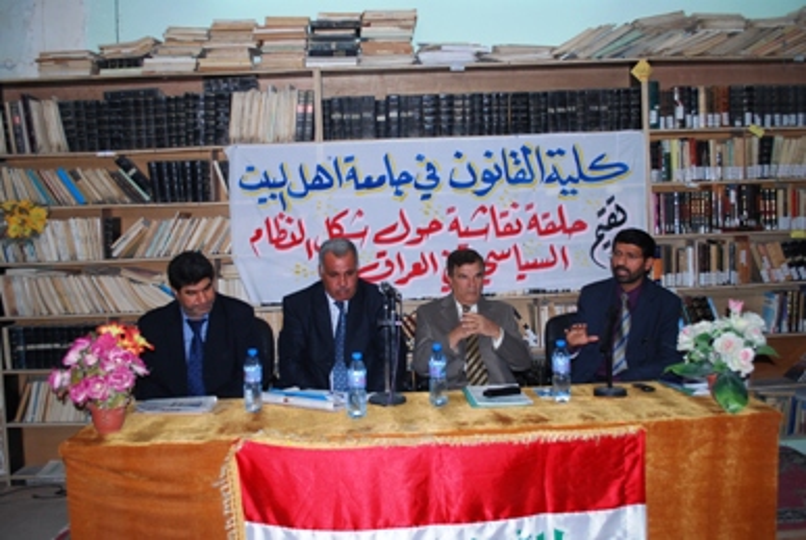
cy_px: 270
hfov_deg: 57.2
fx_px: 740
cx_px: 403
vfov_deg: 40.1
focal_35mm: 33
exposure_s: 1/125
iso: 125
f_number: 4
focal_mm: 22
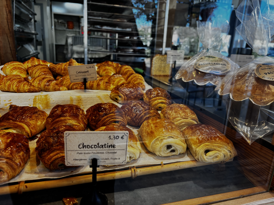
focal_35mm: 26
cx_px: 137
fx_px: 206
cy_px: 102
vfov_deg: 53.1
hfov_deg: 67.3
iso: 64
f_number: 1.6
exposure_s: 1/100
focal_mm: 5.96
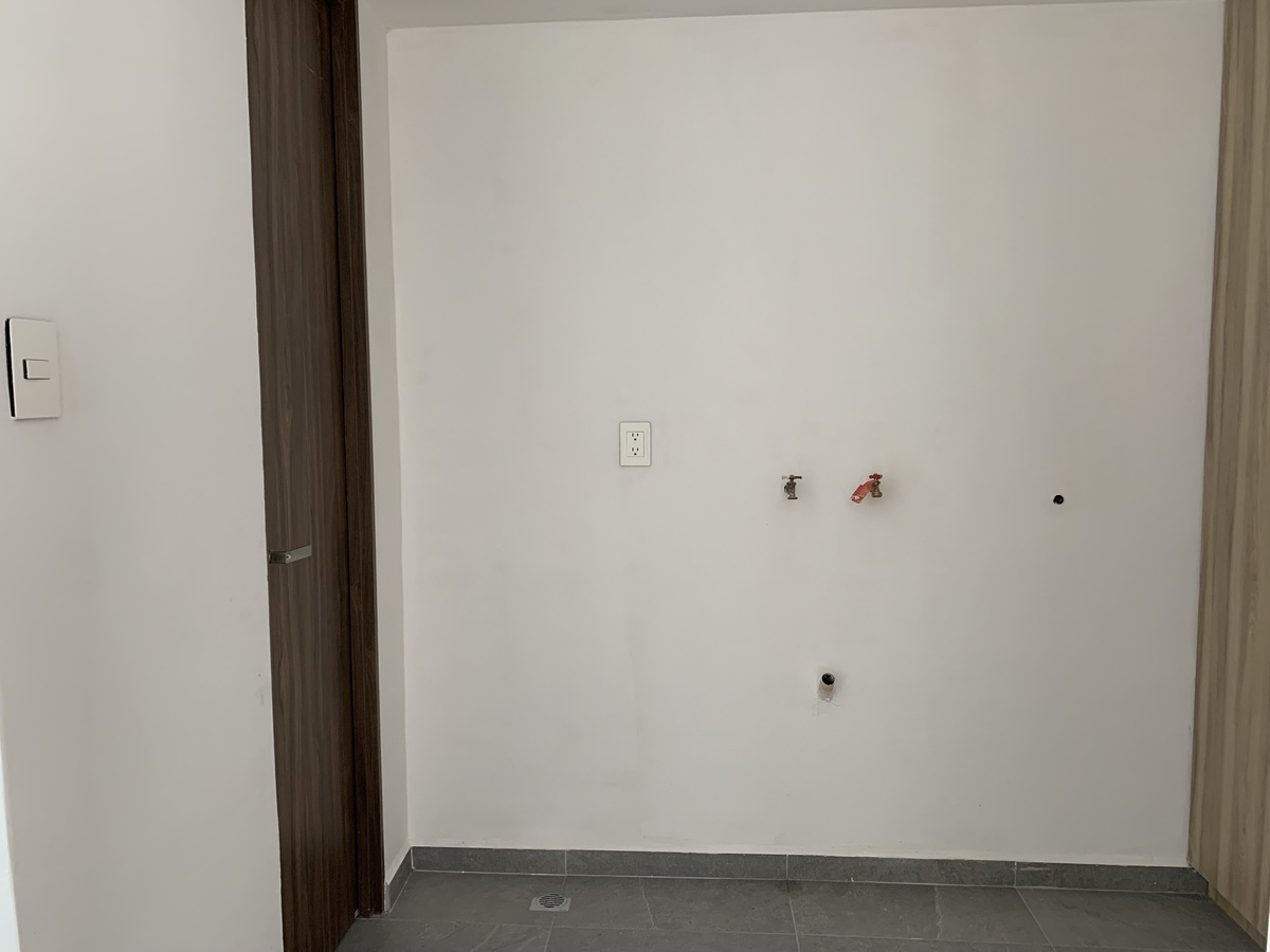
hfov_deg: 67.3
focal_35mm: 26
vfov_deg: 53.1
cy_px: 476
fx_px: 954
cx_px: 635
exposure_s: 1/88
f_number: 1.8
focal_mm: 4.25
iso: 100
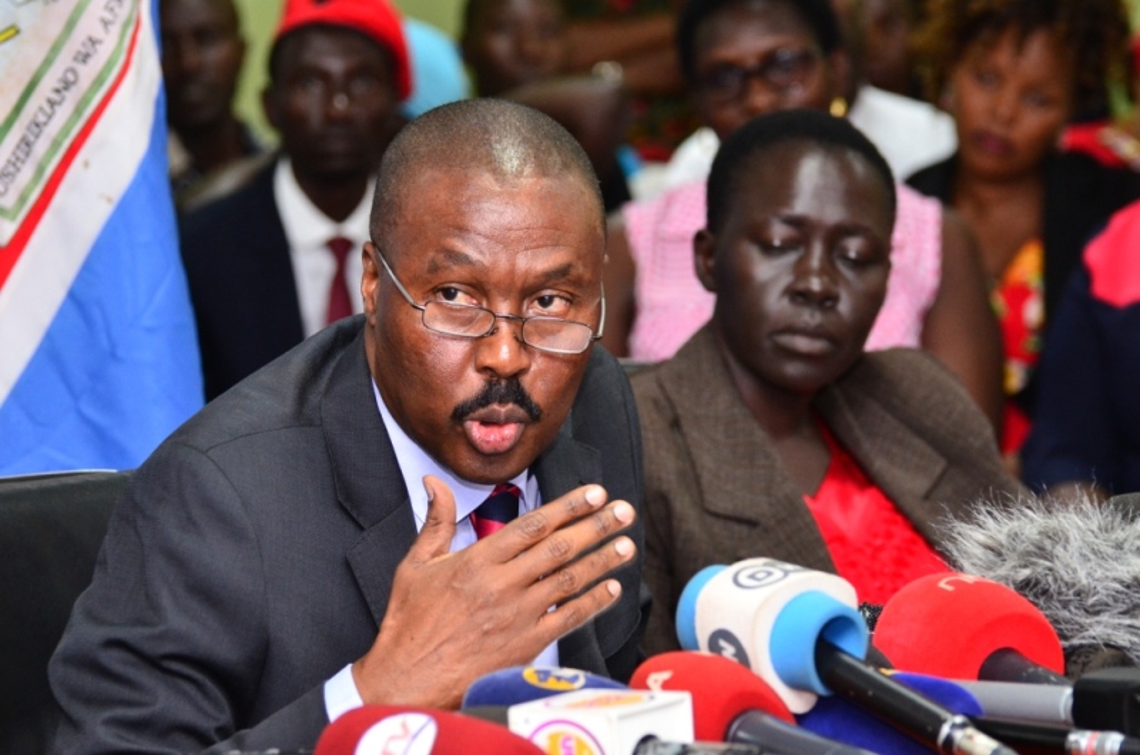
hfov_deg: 12.5
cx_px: 570
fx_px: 5215
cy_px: 378
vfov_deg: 8.3
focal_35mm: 165
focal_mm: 110
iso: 1600
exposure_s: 1/80
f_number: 4.5
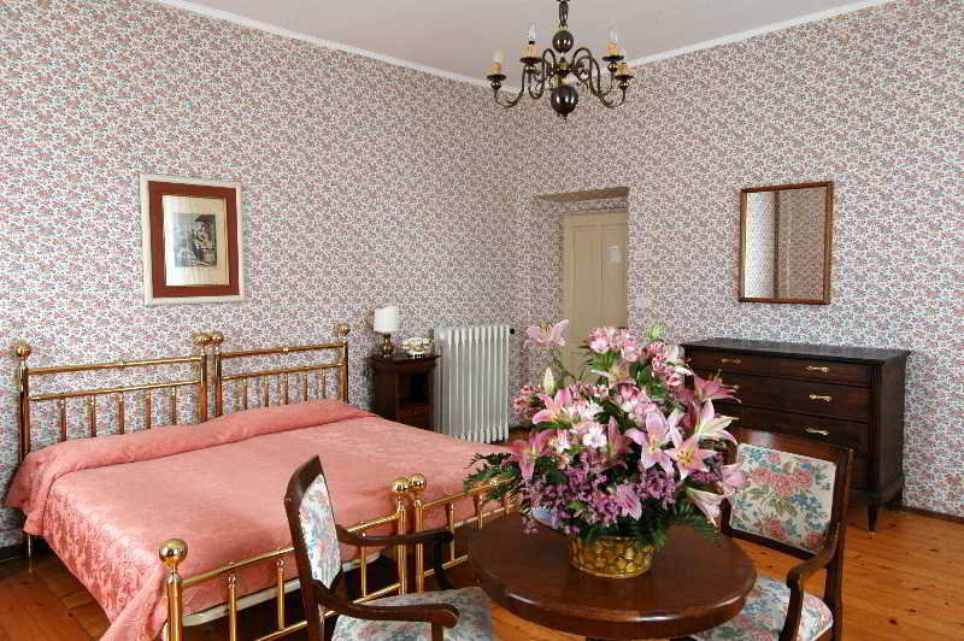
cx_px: 482
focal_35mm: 26
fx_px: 682
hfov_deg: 70.5
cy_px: 320
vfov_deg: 50.3
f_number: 6.3
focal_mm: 17
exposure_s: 1/3
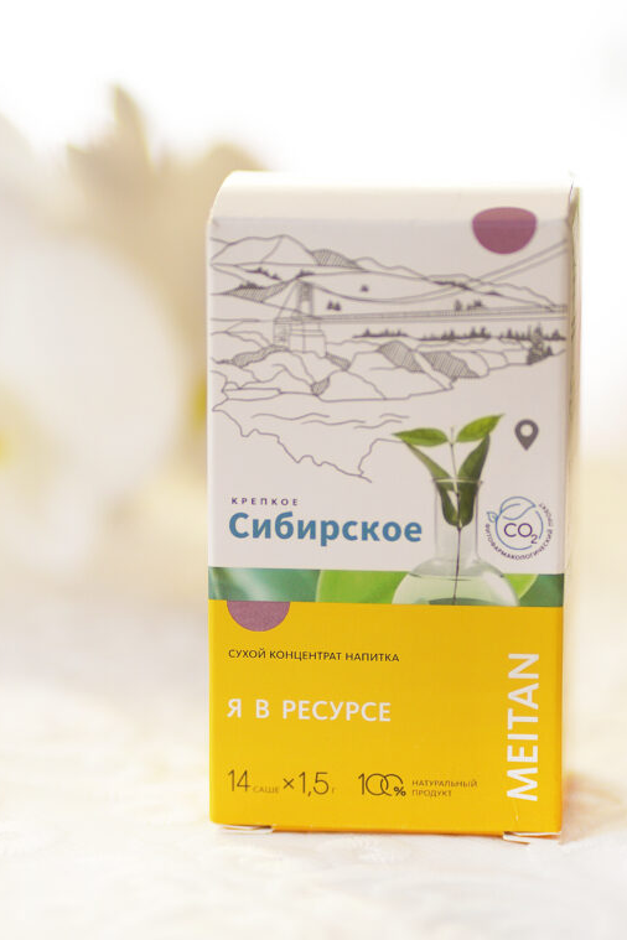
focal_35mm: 112
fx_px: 2926
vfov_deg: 18.3
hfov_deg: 12.2
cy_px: 499
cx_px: 388
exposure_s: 1/400
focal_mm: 85
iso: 500
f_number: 2.2
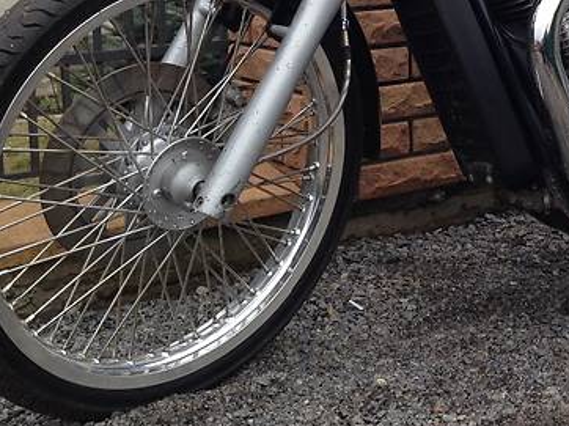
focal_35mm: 73
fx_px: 1199
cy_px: 17
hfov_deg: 25.7
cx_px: 527
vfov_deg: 19.6
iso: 50
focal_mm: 4.1
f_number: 2.4
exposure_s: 1/60
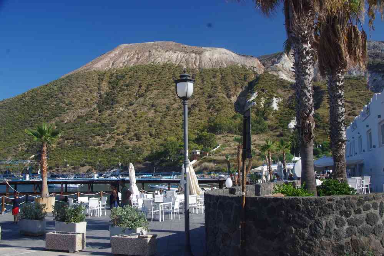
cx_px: 192
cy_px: 128
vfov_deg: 33.1
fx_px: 430
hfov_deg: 48.1
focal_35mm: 40
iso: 200
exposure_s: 1/60
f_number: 11
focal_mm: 26.9
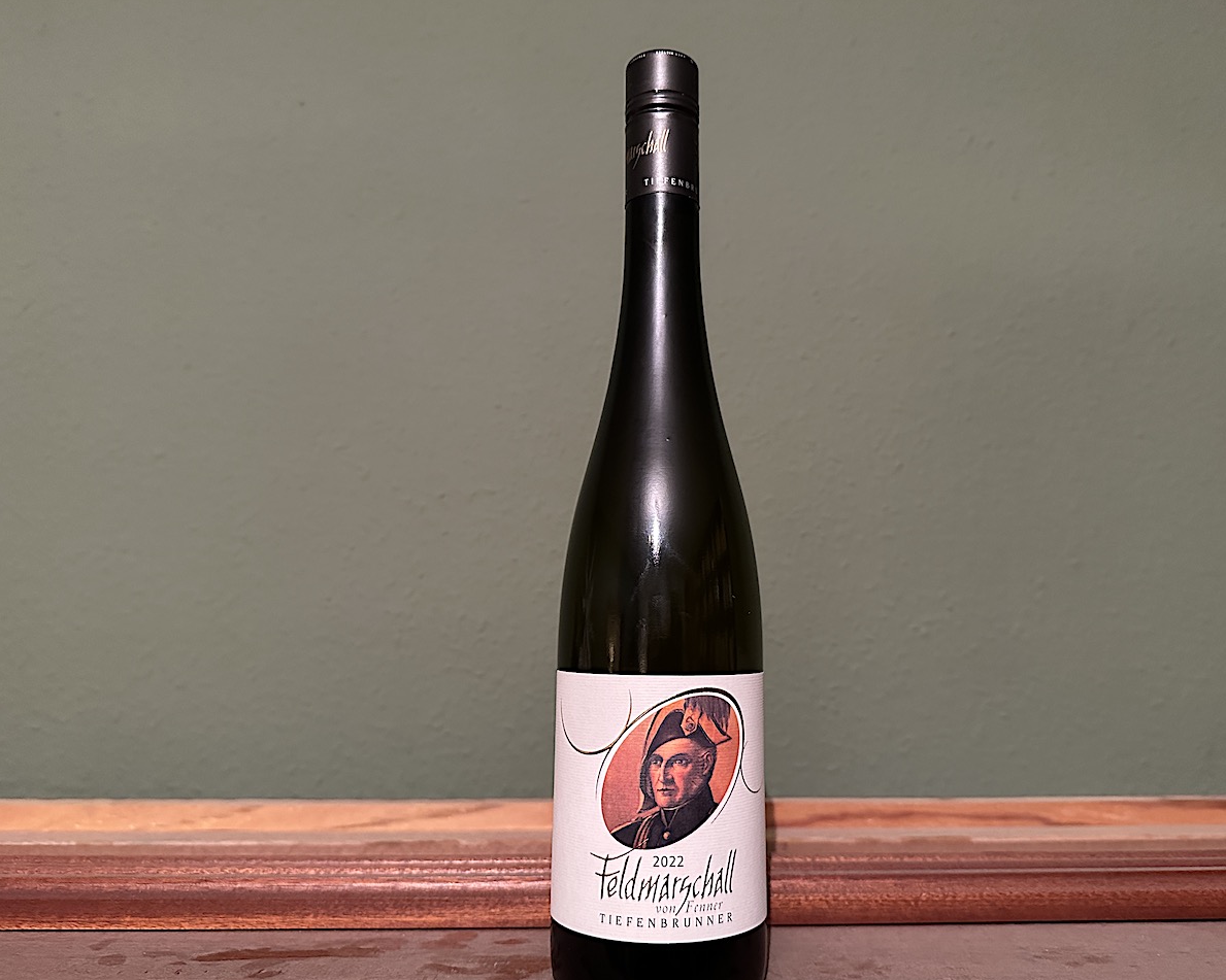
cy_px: 505
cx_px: 663
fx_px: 943
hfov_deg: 65.9
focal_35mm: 26
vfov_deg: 54.9
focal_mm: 6.86
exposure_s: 1/50
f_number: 1.78
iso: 800
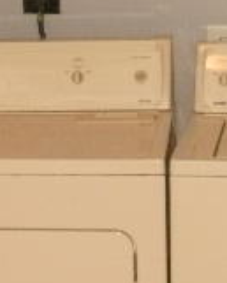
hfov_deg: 11.0
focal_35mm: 140
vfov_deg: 13.7
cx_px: 179
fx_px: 1175
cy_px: 56
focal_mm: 6.3
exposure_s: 1/30
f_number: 3.5
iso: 250
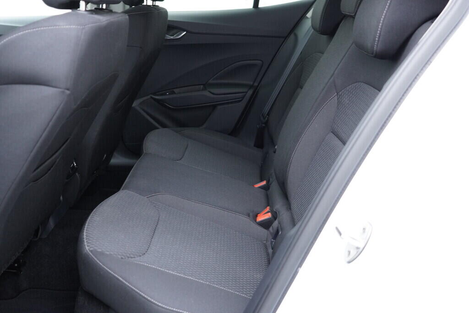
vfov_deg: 36.9
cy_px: 156
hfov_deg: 53.1
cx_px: 234
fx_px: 469
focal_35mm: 36
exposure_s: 1/40
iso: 500
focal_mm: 24
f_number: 2.8
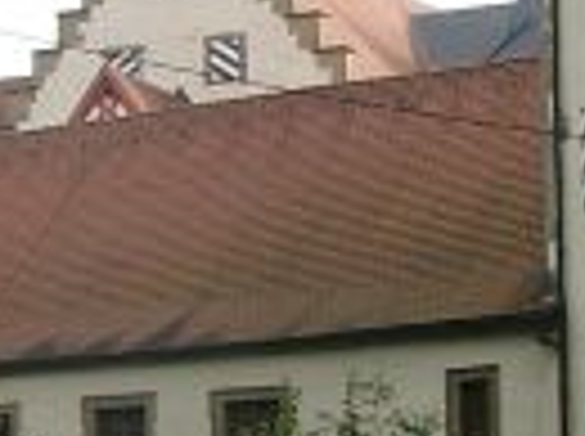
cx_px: 194
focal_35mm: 228
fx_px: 3846
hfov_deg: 8.7
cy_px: 162
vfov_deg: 6.5
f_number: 4
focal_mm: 7.69
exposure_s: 1/332
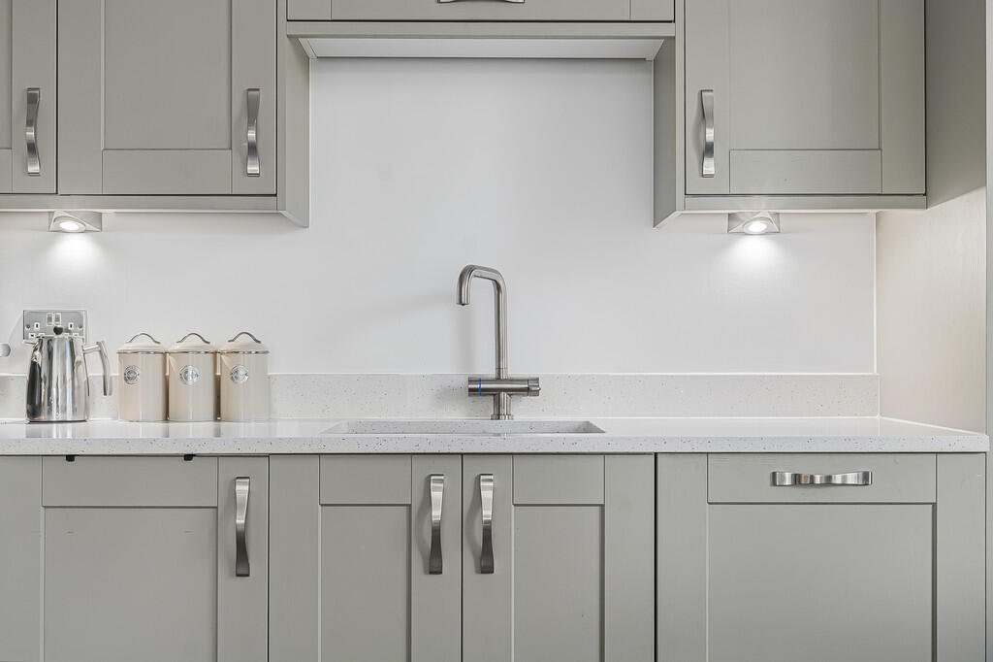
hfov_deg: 49.6
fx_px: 1075
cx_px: 496
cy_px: 331
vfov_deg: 34.2
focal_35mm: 39
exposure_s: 1/8
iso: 200
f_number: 8
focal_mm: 26.5
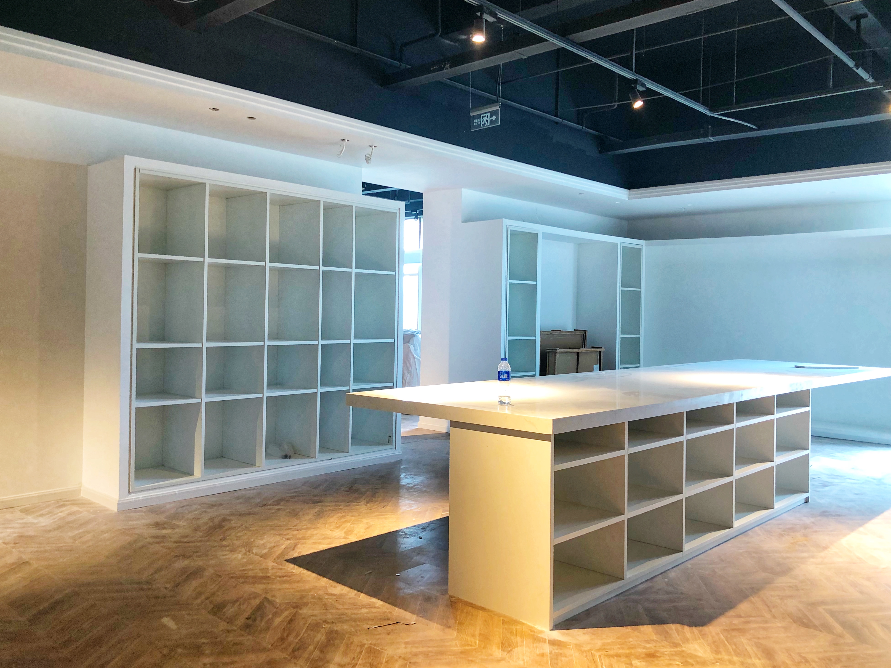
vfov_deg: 46.8
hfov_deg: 60.0
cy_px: 324
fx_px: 772
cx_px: 442
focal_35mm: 30
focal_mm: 3.99
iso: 50
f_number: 1.8
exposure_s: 1/17
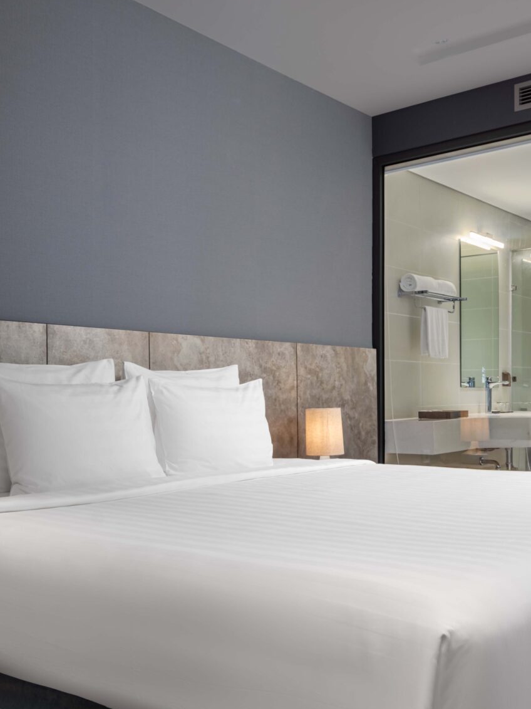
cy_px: 479
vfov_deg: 49.2
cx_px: 210
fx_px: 757
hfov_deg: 38.5
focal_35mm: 37
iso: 80
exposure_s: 1/4
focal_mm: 17
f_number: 11
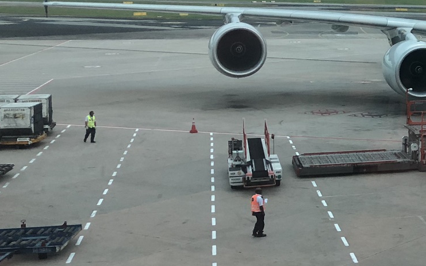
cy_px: 49
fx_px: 952
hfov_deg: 22.5
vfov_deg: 15.8
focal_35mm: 82
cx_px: 557
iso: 40
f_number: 1.8
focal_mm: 4
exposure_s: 1/30
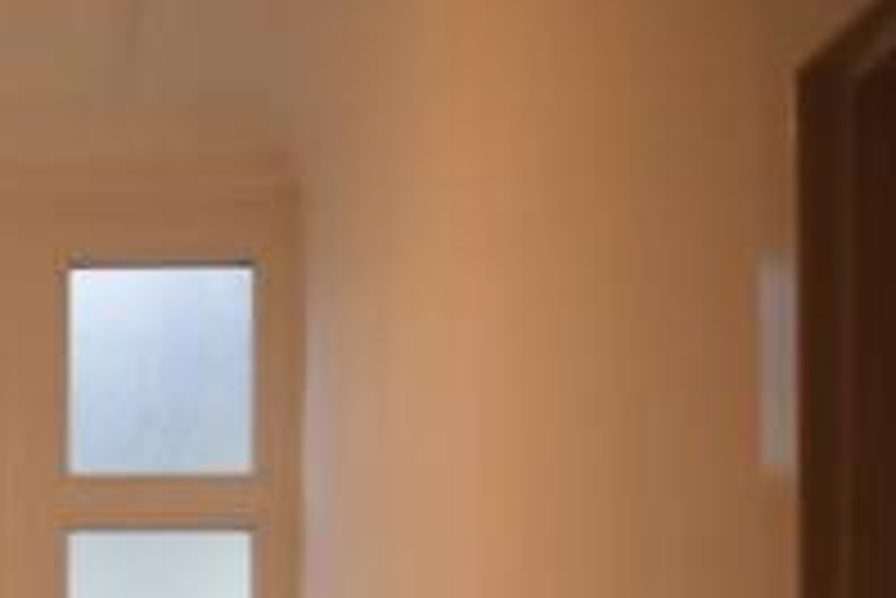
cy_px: 942
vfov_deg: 11.5
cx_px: -272
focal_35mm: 114
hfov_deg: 16.9
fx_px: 2831
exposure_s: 1/125
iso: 800
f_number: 4.5
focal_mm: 23
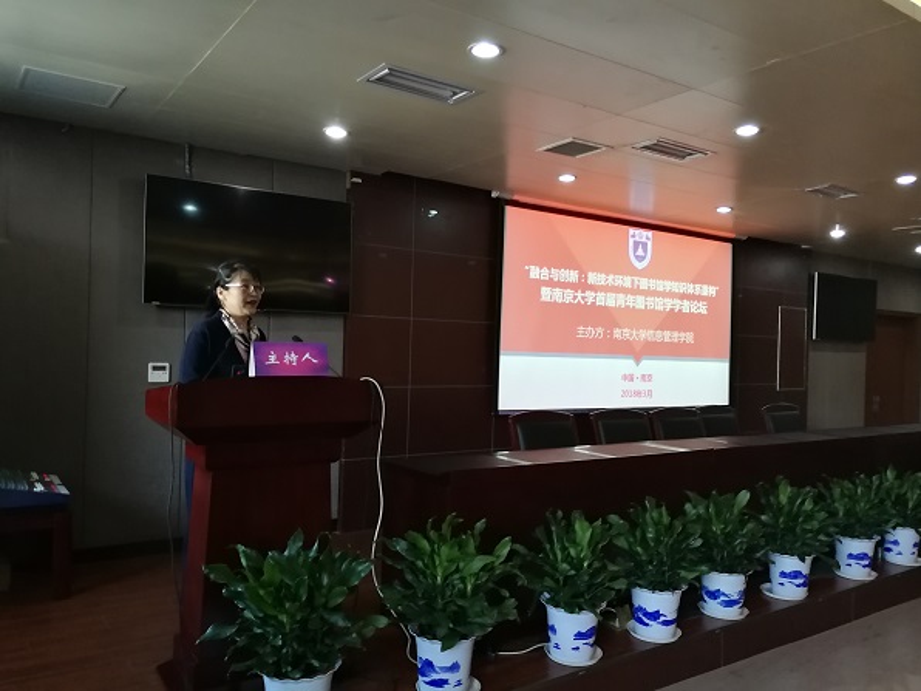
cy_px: 346
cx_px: 460
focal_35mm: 27
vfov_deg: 51.4
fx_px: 718
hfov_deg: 65.3
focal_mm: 3.95
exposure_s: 1/50
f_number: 2.2
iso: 400
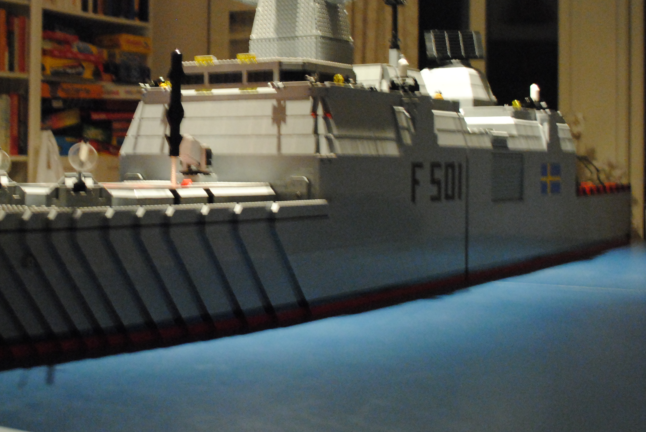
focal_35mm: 61
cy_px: 143
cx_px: 150
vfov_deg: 22.2
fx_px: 1096
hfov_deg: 32.1
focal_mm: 26
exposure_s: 1/15
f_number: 4.2
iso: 1600
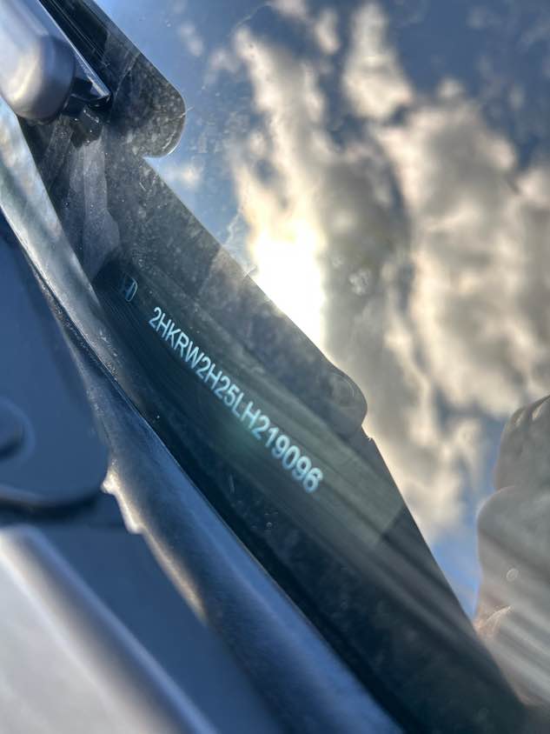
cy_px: 367
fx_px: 551
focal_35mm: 26
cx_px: 275
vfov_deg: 67.3
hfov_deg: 53.1
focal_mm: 5.7
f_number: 1.5
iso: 50
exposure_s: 1/195
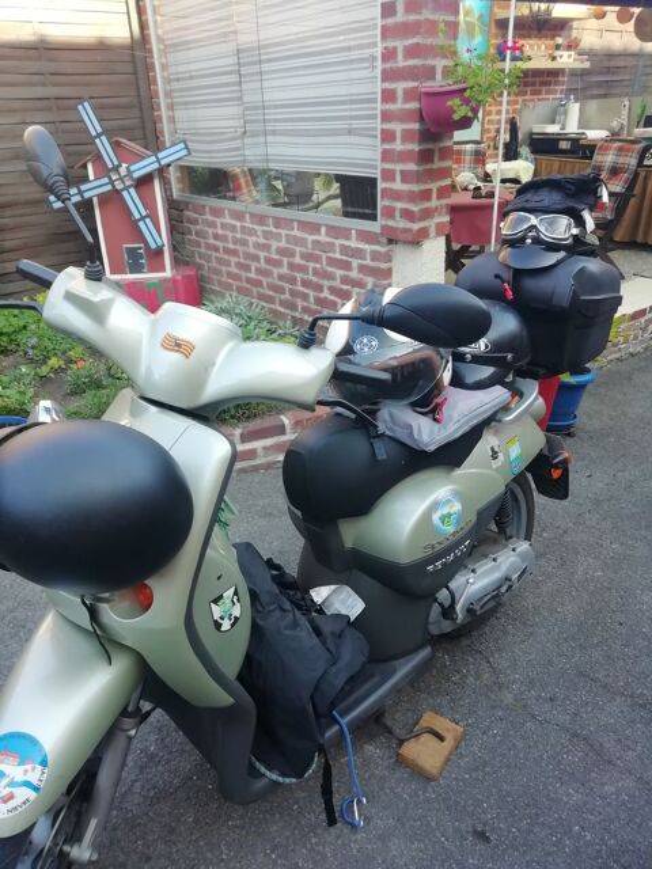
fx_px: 653
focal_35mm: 26
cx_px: 326
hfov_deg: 53.1
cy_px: 434
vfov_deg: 67.3
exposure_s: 1/100
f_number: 2.2
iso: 64
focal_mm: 3.21
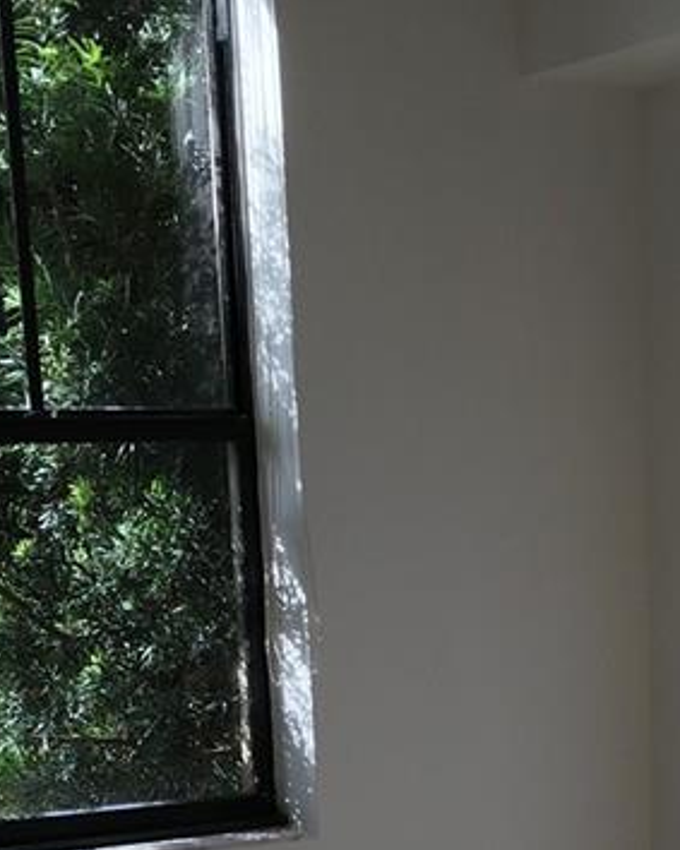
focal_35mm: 96
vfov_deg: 18.6
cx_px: 428
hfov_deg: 16.0
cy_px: 1090
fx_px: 2416
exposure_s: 1/120
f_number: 2.2
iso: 25
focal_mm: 4.15
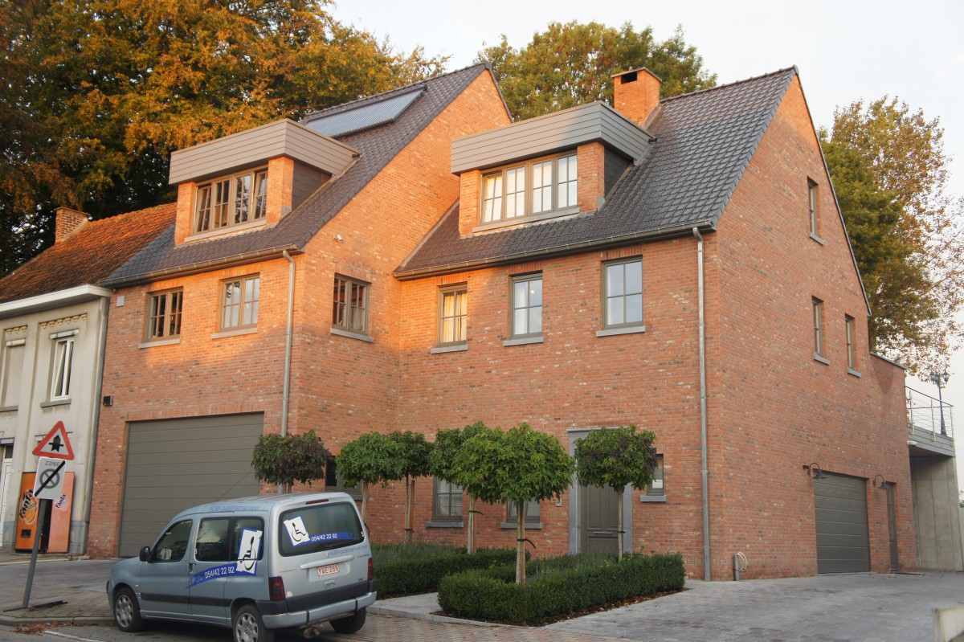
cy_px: 321
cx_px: 482
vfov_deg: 34.2
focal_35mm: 39
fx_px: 1044
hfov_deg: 49.6
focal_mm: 26
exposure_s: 1/50
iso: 200
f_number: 4.5
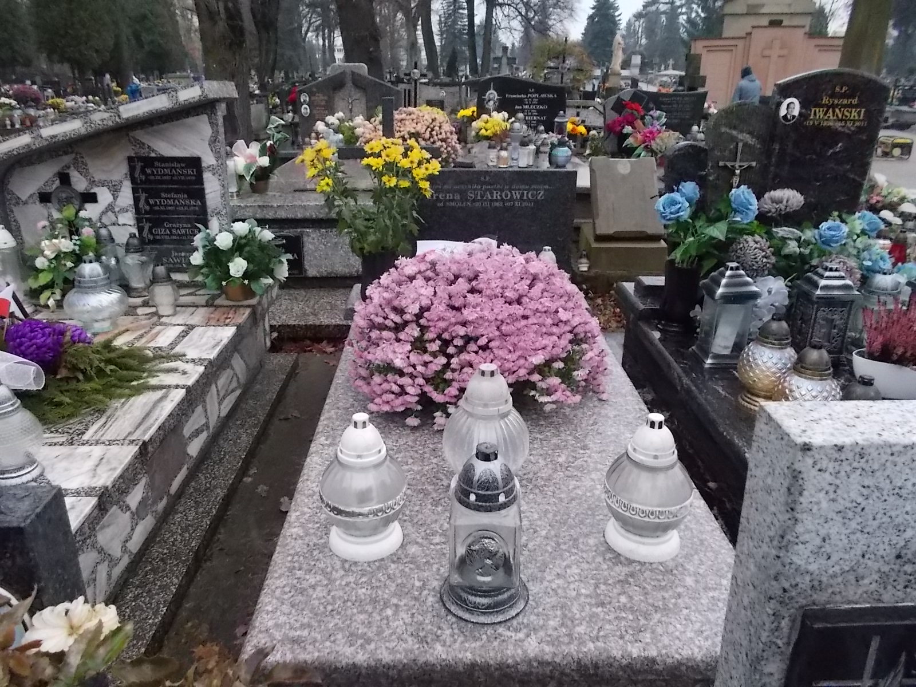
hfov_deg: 67.3
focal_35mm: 26
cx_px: 458
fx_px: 688
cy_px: 344
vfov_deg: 53.1
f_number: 3.2
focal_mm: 4.6
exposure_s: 1/400
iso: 400
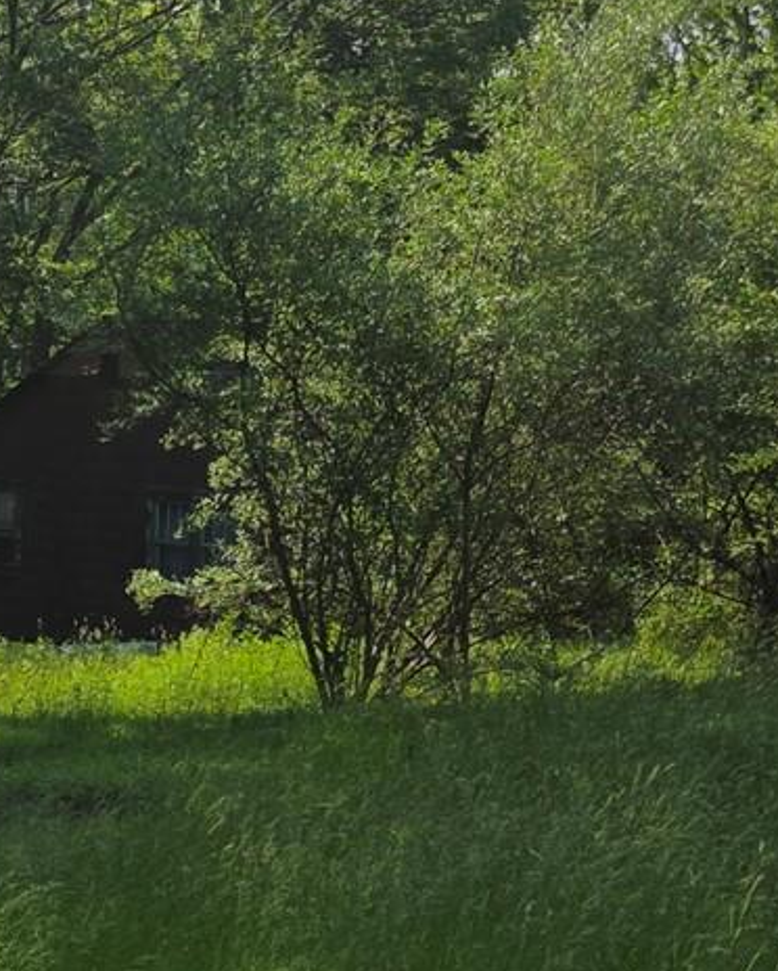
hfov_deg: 14.3
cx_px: -464
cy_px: 714
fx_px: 2846
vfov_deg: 19.2
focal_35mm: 99
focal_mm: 6.3
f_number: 1.7
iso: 80
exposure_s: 1/4889
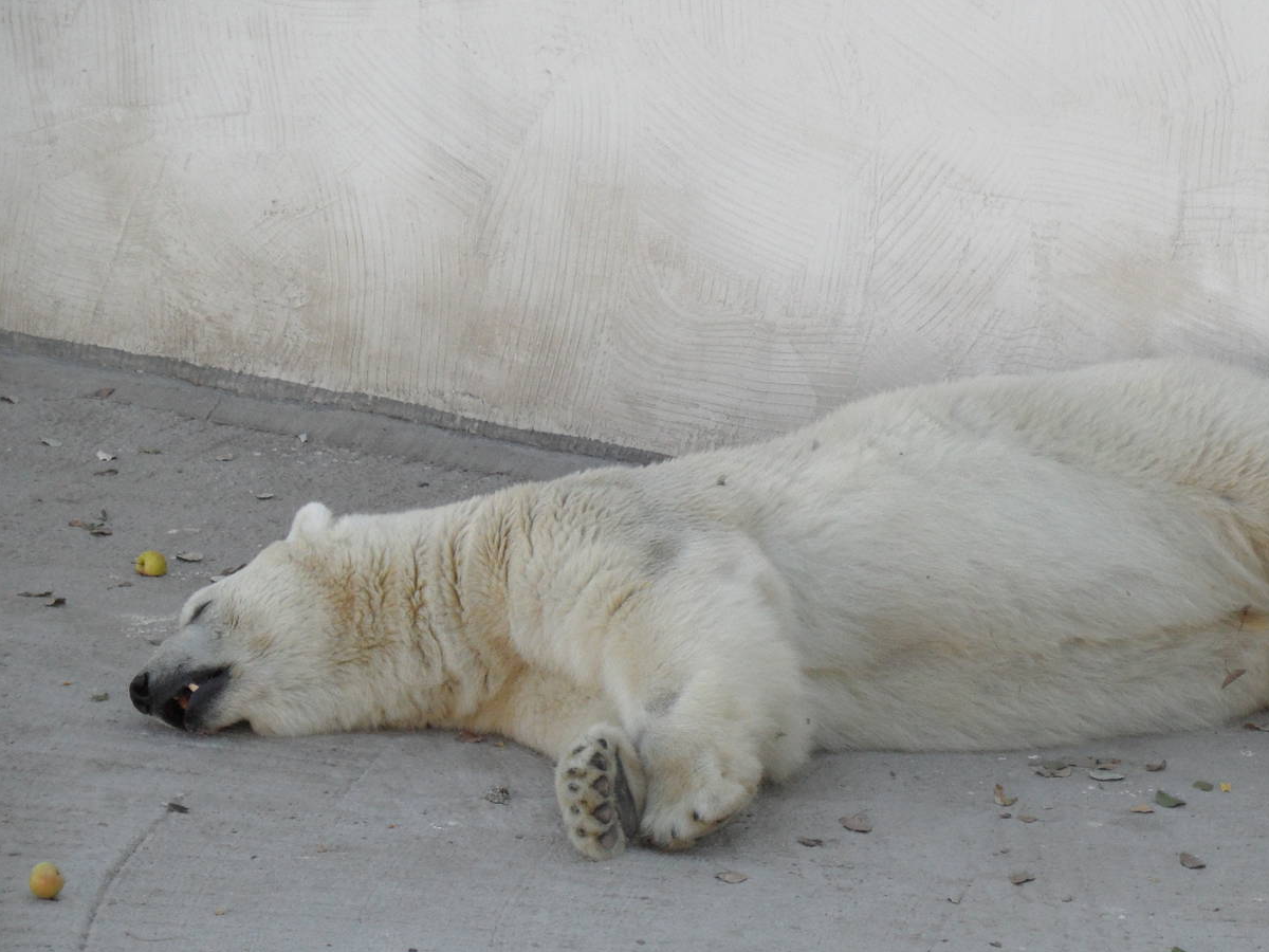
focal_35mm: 240
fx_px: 8798
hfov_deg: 8.2
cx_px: 842
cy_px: 590
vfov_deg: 6.2
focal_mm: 29.7
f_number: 4.4
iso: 200
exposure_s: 1/750
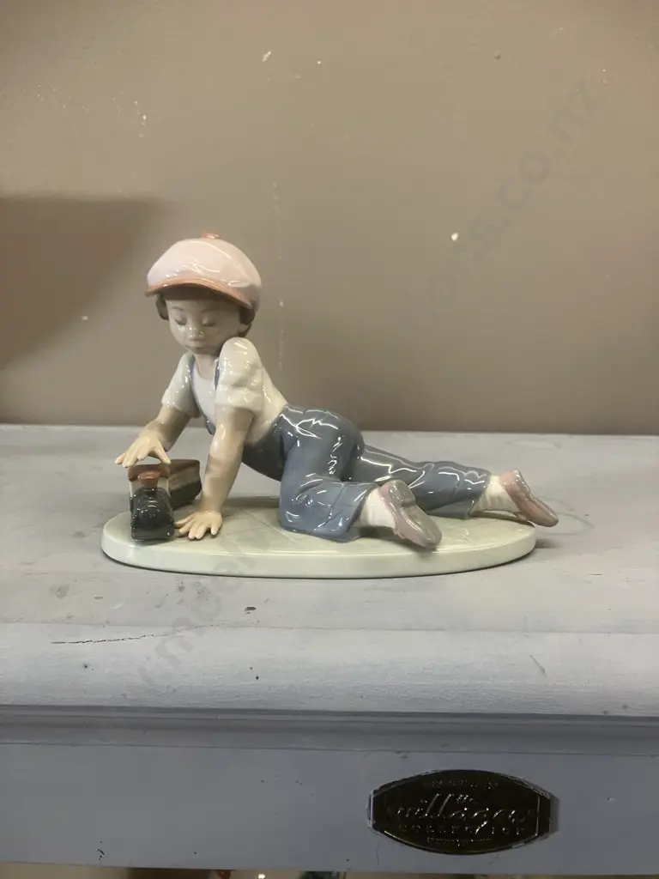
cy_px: 440
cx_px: 330
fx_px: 711
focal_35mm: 28
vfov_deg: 63.4
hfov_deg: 49.7
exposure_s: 1/50
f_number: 1.8
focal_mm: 3.99
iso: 80
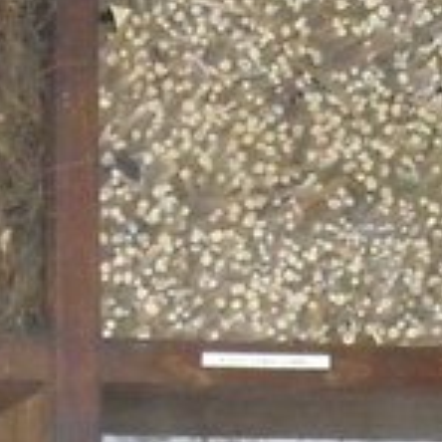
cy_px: 735
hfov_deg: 7.5
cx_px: 511
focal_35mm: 233
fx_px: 3366
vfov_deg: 7.3
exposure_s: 1/60
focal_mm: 6.2
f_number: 2.8
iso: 400
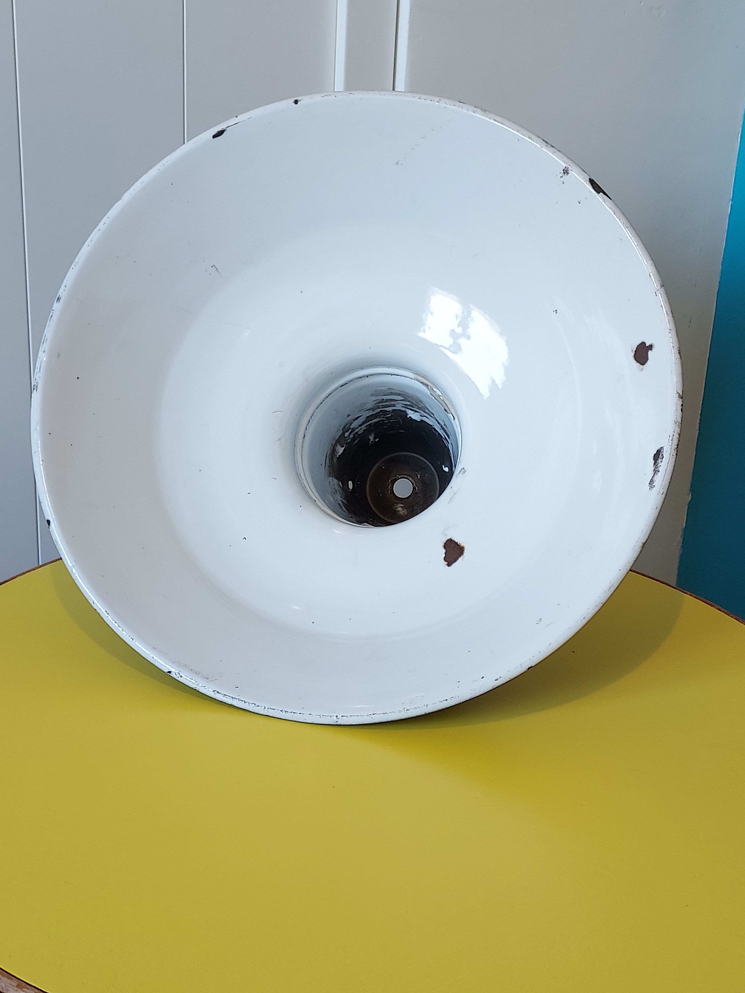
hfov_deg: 56.8
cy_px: 496
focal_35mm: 24
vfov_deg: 71.6
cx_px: 372
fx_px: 689
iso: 160
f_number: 1.8
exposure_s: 1/50
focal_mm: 4.6
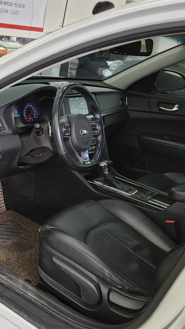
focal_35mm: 40
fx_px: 349
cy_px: 172
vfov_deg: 50.5
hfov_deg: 27.5
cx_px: -11
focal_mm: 3.08
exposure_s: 1/120
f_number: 2
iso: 80
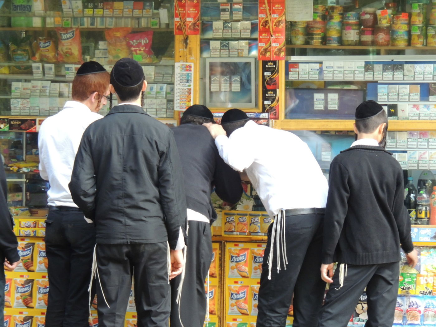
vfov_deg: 8.0
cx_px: 218
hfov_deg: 10.7
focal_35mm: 185
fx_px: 2330
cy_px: 164
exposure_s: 1/30
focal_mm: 33
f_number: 4.6
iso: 560
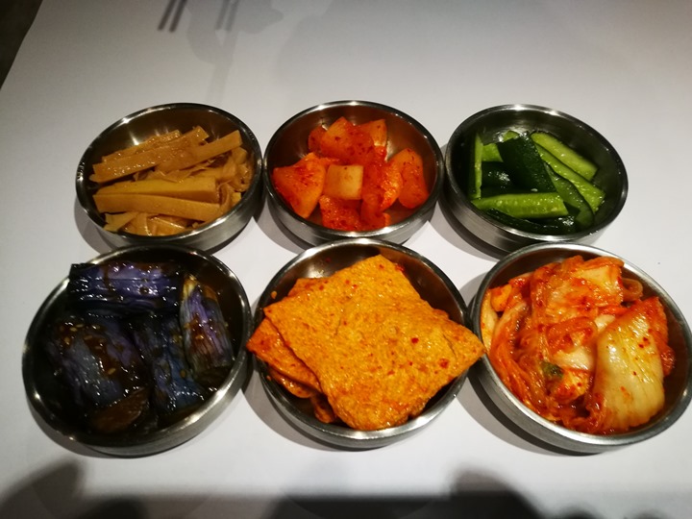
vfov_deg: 51.4
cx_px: 346
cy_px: 260
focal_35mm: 27
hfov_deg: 65.3
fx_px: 540
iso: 320
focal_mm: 4.5
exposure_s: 1/30
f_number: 2.2
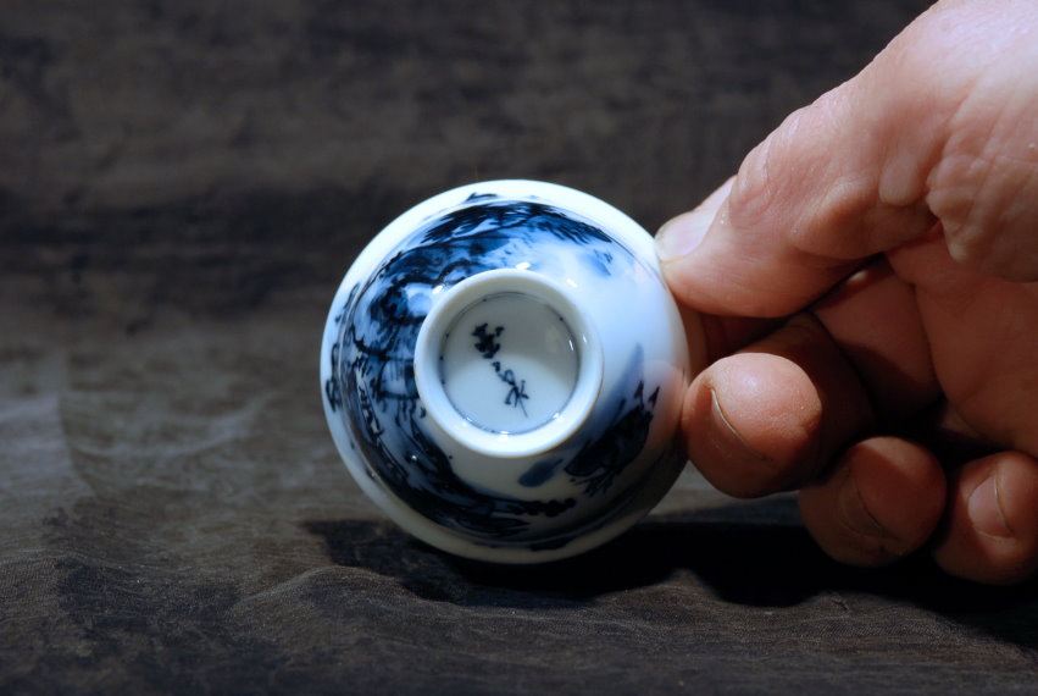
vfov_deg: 8.7
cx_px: 519
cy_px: 348
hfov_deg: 13.0
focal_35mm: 158
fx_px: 4547
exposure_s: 1/25
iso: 400
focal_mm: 105
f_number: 13
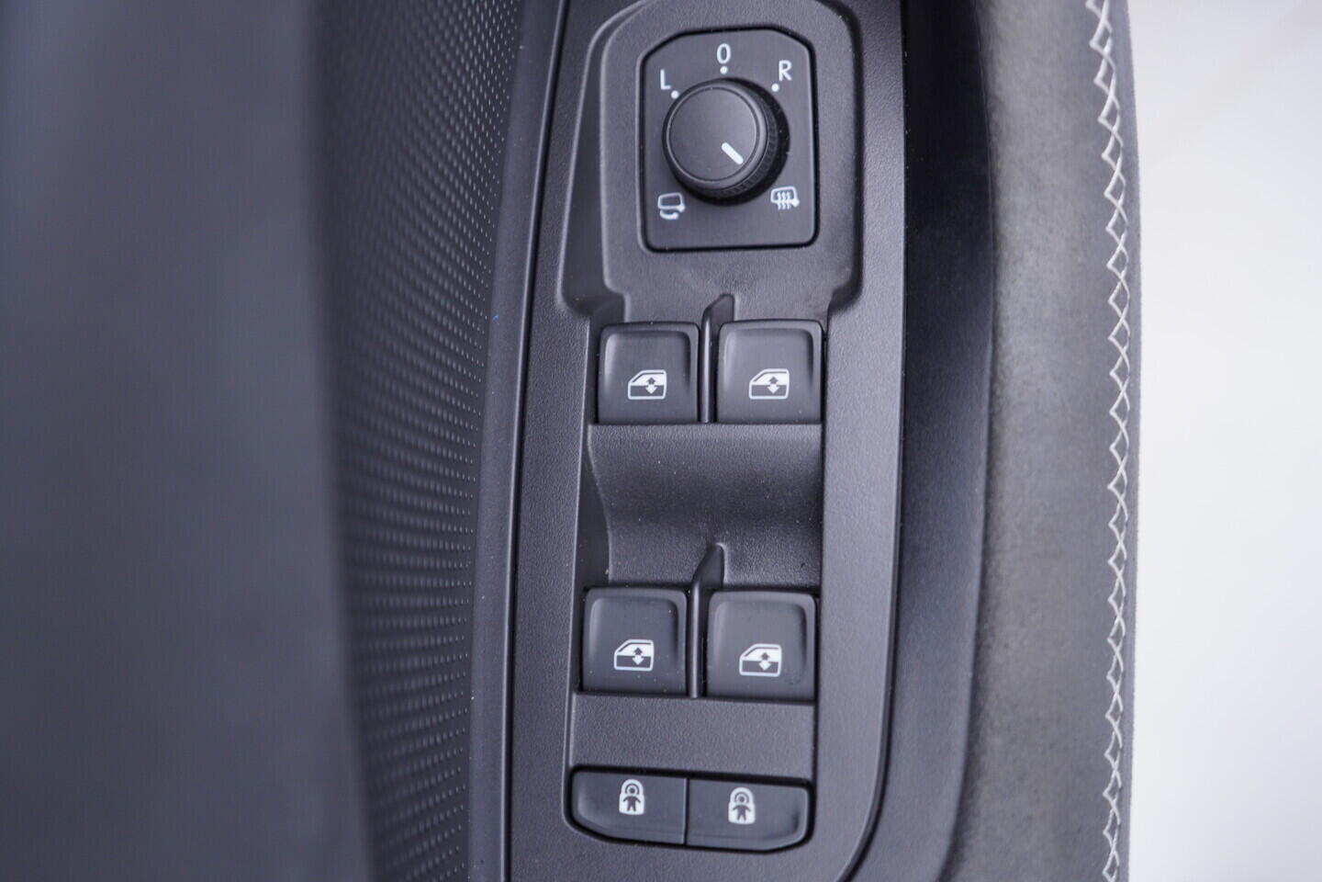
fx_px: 1322
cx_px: 661
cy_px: 441
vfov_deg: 36.9
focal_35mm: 36
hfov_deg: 53.1
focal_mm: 24
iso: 250
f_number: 2.8
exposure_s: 1/40
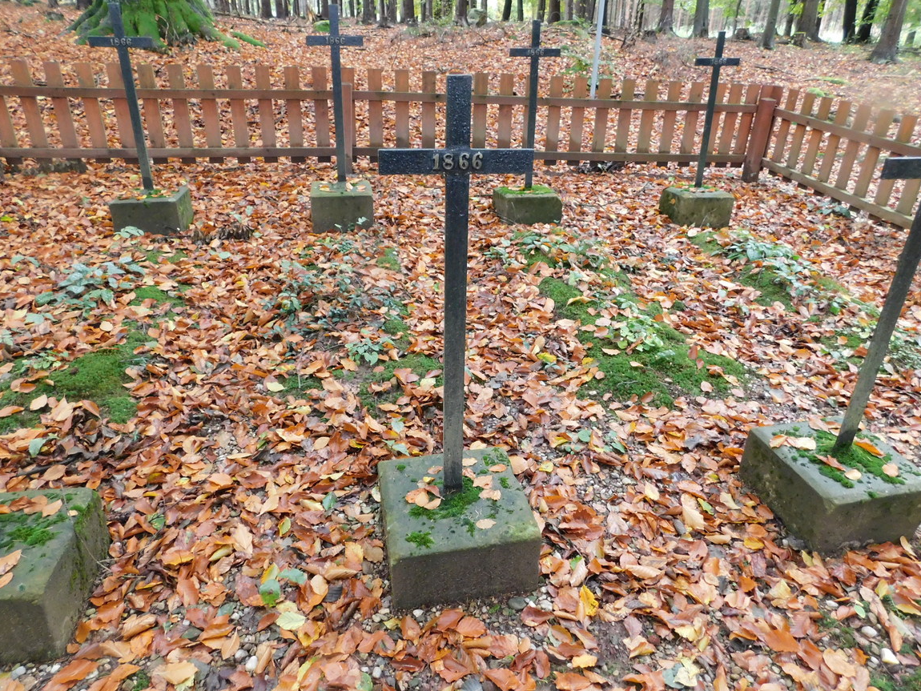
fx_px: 639
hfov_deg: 71.6
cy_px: 352
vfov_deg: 56.8
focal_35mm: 24
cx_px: 451
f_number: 3
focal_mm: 4
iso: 280
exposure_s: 1/30
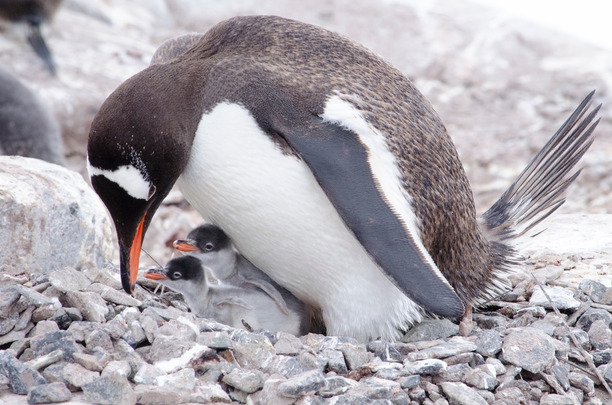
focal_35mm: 315
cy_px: 202
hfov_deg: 6.6
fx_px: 5344
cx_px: 306
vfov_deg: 4.3
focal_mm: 210
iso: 1600
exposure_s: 1/500
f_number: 16
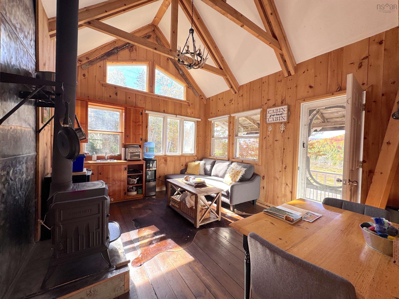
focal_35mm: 14
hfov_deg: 102.1
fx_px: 161
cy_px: 150
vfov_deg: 85.7
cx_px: 200
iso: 40
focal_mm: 2.22
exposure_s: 1/99
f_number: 2.2
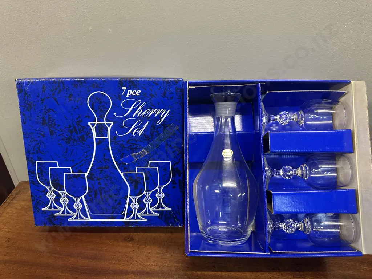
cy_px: 140
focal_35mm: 24
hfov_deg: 71.6
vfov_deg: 56.8
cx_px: 186
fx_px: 258
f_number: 1.78
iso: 320
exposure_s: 1/50
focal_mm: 6.86
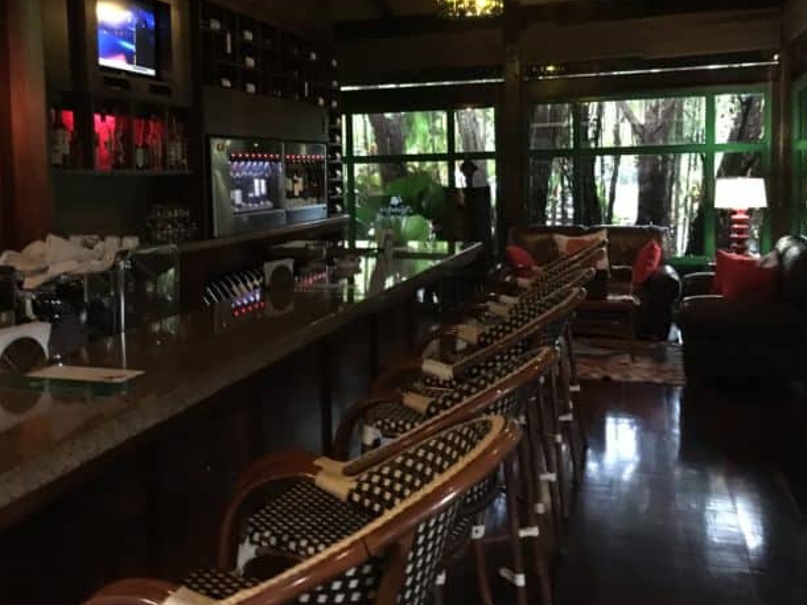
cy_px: 234
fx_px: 886
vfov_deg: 37.5
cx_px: 337
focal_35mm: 38
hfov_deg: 48.8
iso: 800
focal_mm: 4.15
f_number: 2.2
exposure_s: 1/15
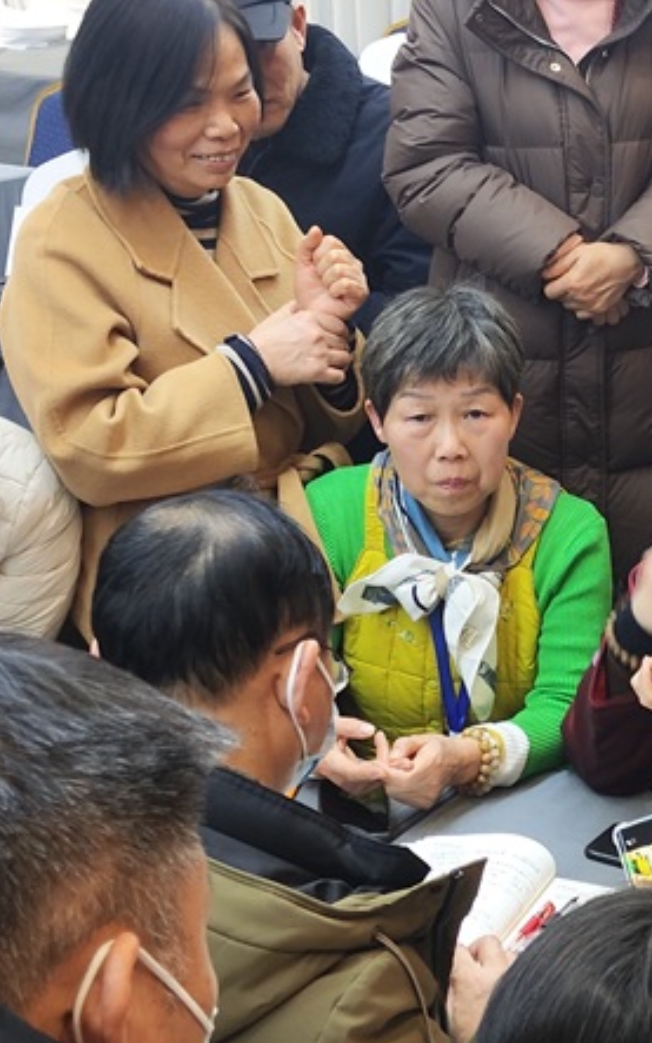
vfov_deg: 29.8
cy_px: 519
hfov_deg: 18.5
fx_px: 1961
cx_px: 628
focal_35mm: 69
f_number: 1.8
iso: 213
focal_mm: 4.68
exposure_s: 1/33.3
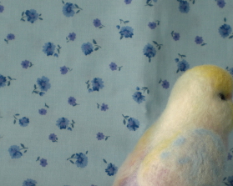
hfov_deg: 22.4
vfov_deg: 17.8
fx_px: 586
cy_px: 168
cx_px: 144
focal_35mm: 85
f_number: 3.1
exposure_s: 1/160
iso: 50
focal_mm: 6.3
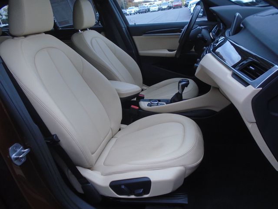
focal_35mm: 26
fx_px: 209
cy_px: 104
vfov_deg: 53.1
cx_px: 139
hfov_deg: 67.3
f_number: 3.2
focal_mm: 4.6
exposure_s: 1/60
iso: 100
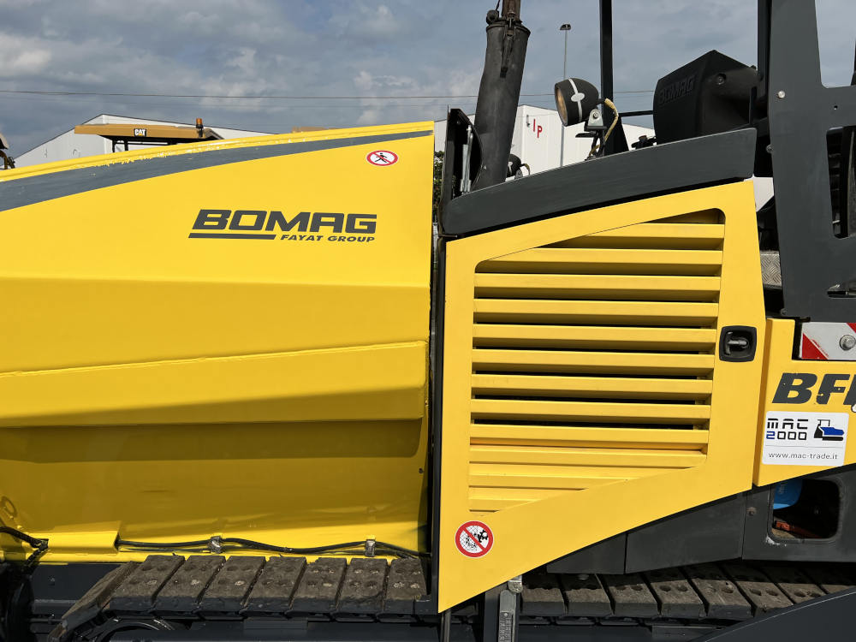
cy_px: 321
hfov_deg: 67.3
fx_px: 643
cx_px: 428
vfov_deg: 53.1
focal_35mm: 26
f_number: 1.5
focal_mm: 5.7
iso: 50
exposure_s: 1/11364
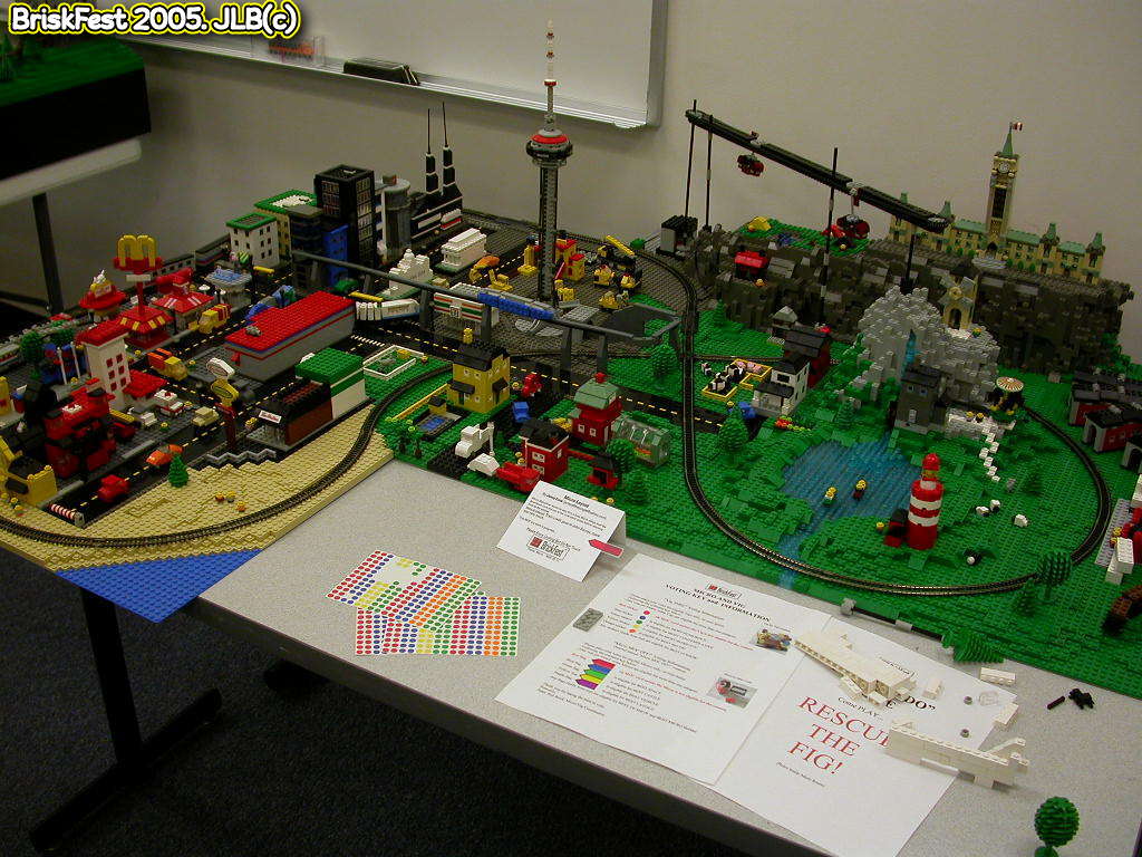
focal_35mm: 38
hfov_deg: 49.0
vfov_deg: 37.7
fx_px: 1254
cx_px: 571
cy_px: 428
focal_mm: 7.85
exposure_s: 1/23.1
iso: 100
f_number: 2.6
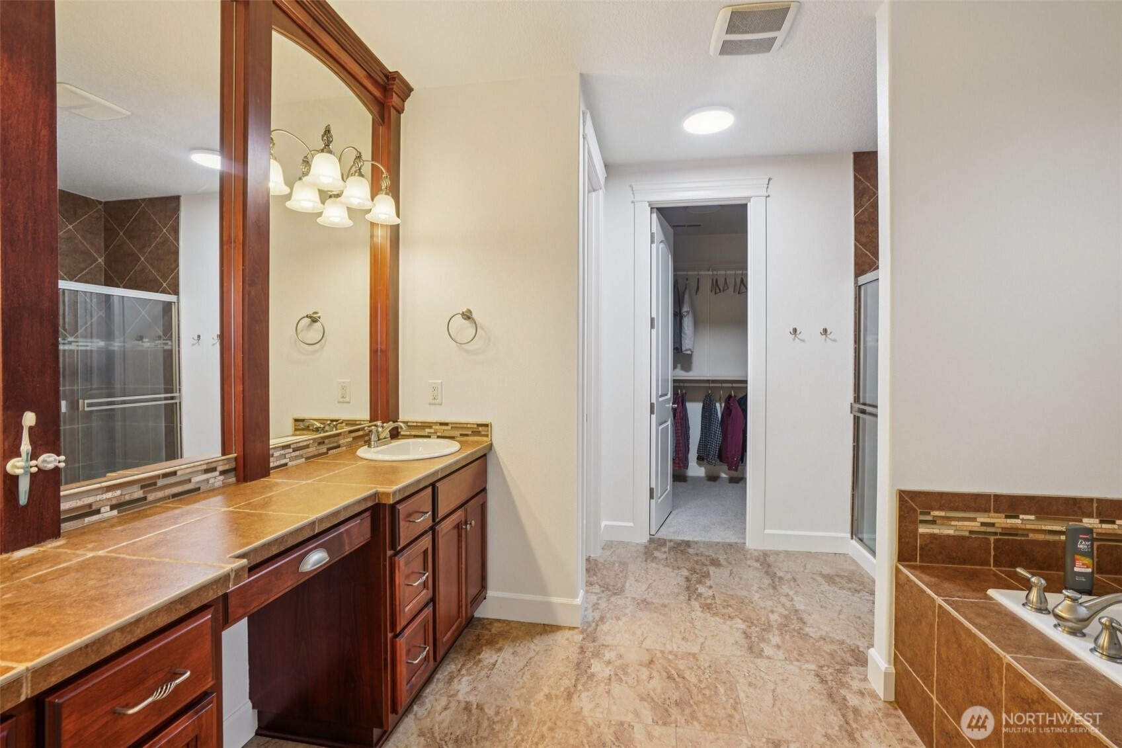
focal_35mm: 16
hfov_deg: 96.7
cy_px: 374
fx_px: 499
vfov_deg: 73.7
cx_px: 561
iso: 400
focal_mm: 16
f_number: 8
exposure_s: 1/15
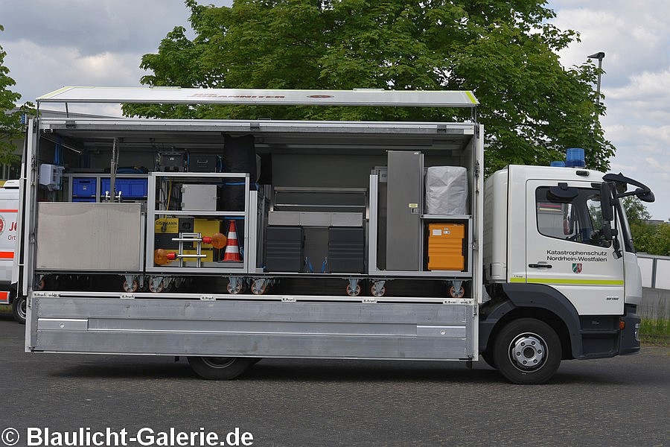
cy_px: 224
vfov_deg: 26.0
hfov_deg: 38.2
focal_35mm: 52
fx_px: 968
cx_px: 335
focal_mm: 52
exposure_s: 1/320
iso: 200
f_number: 9
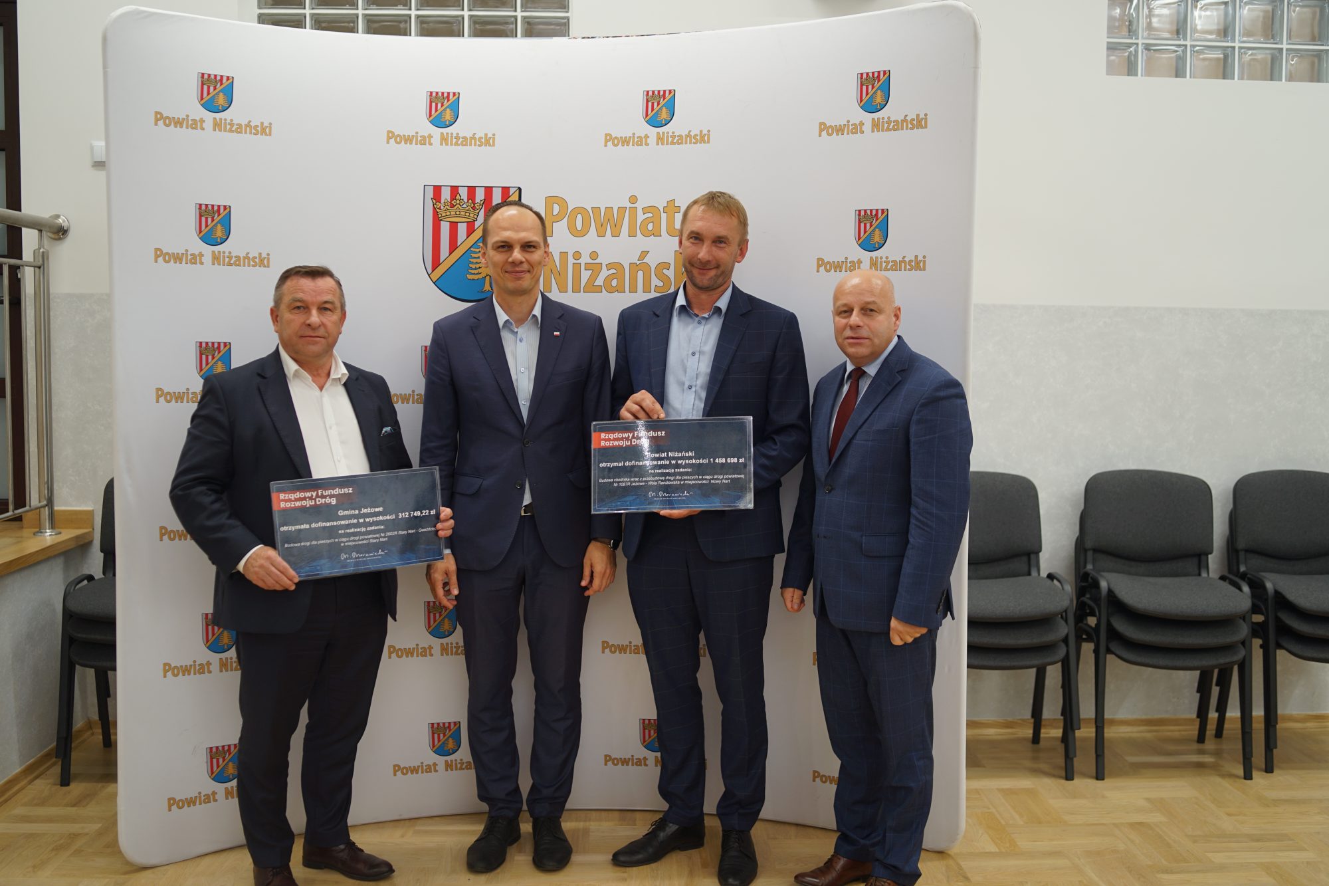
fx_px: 1292
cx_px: 664
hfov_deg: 54.4
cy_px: 443
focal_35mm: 35
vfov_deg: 37.8
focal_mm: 35
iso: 200
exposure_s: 1/60
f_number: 2
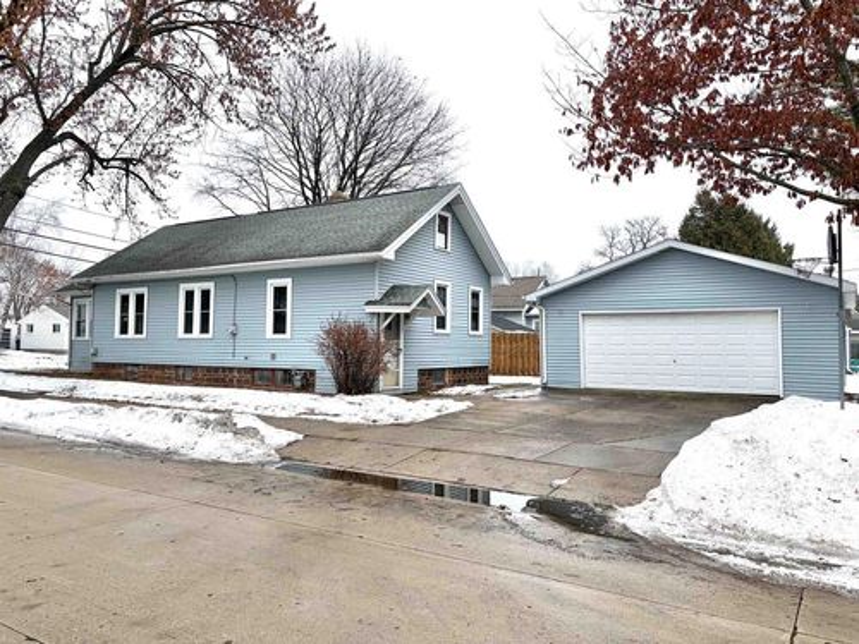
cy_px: 322
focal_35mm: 26
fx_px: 645
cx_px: 430
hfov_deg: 67.3
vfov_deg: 53.1
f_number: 1.6
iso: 50
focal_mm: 5.96
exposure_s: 1/1175
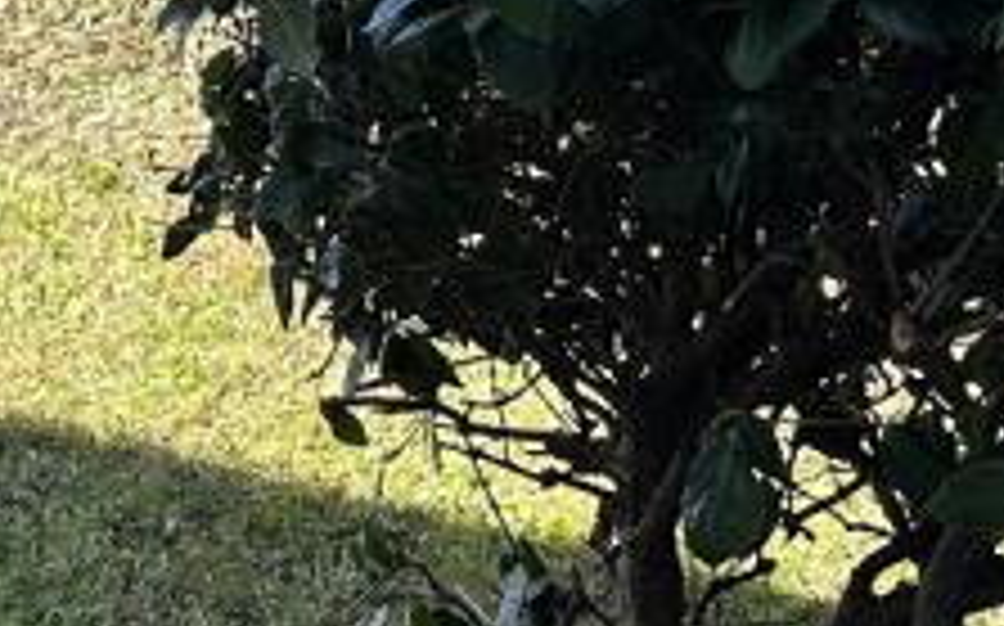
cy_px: 90
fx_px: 3199
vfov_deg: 11.1
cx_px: 284
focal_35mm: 117
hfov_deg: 17.8
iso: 80
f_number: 1.78
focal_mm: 6.86
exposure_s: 1/918
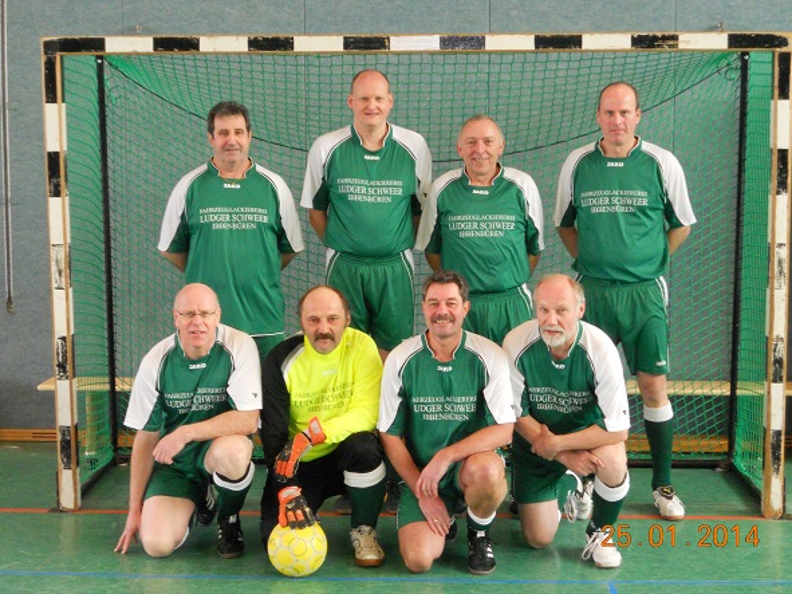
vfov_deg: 22.2
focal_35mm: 66
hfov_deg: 29.4
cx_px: 393
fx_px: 1510
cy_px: 298
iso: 400
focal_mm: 11.7
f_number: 5.3
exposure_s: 1/30
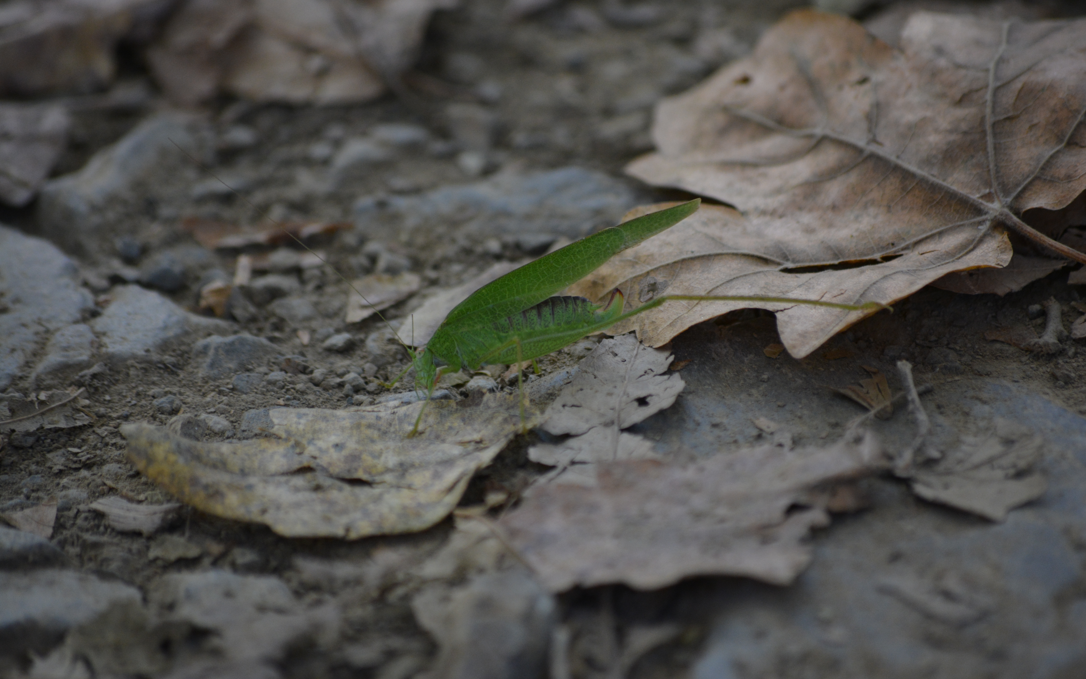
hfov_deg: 6.9
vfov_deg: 4.3
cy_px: 338
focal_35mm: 306
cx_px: 543
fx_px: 9057
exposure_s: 1/200
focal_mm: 200
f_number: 5.6
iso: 800
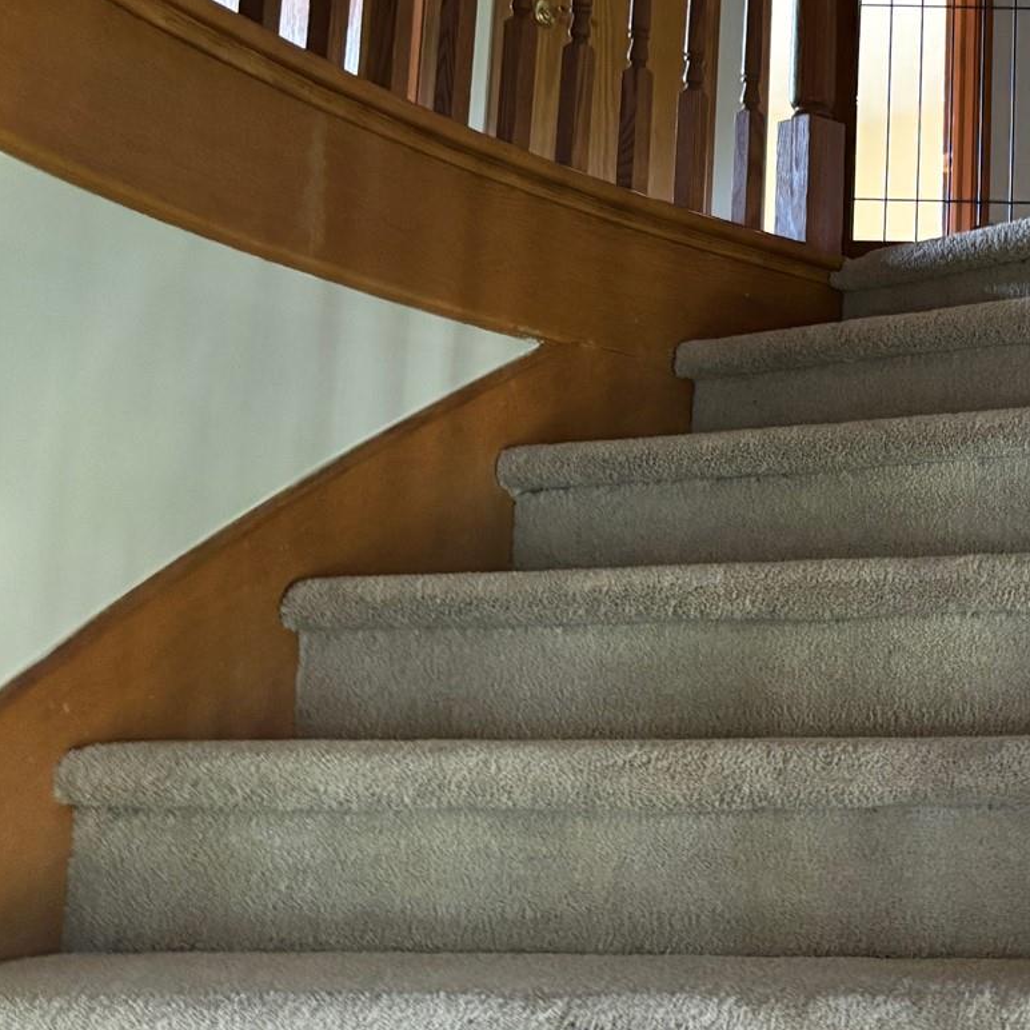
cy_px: 358
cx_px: 1233
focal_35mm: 61
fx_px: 2054
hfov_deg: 25.3
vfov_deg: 28.0
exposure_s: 1/40
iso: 640
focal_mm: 5.96
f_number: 1.6
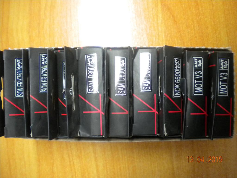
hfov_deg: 52.6
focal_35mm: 35
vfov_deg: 40.7
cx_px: 118
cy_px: 89
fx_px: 240
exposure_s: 1/18.1
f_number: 3.1
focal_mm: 6.3
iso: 400
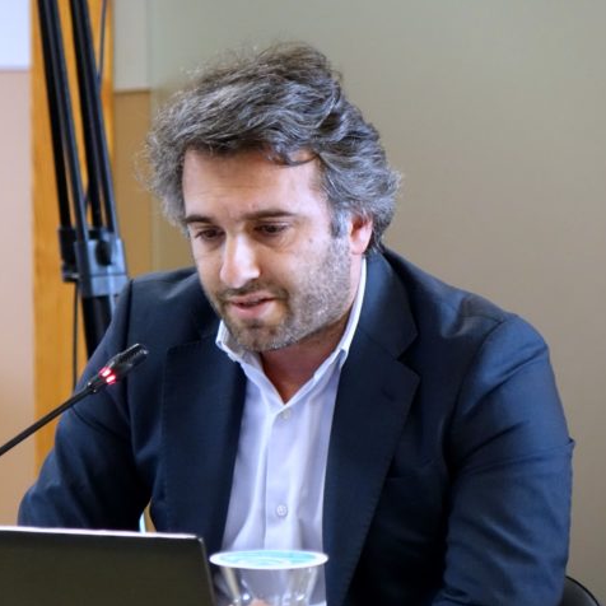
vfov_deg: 7.9
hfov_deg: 7.9
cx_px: 248
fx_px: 4377
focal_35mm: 221
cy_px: 303
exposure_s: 1/125
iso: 2000
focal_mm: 63.03
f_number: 2.8
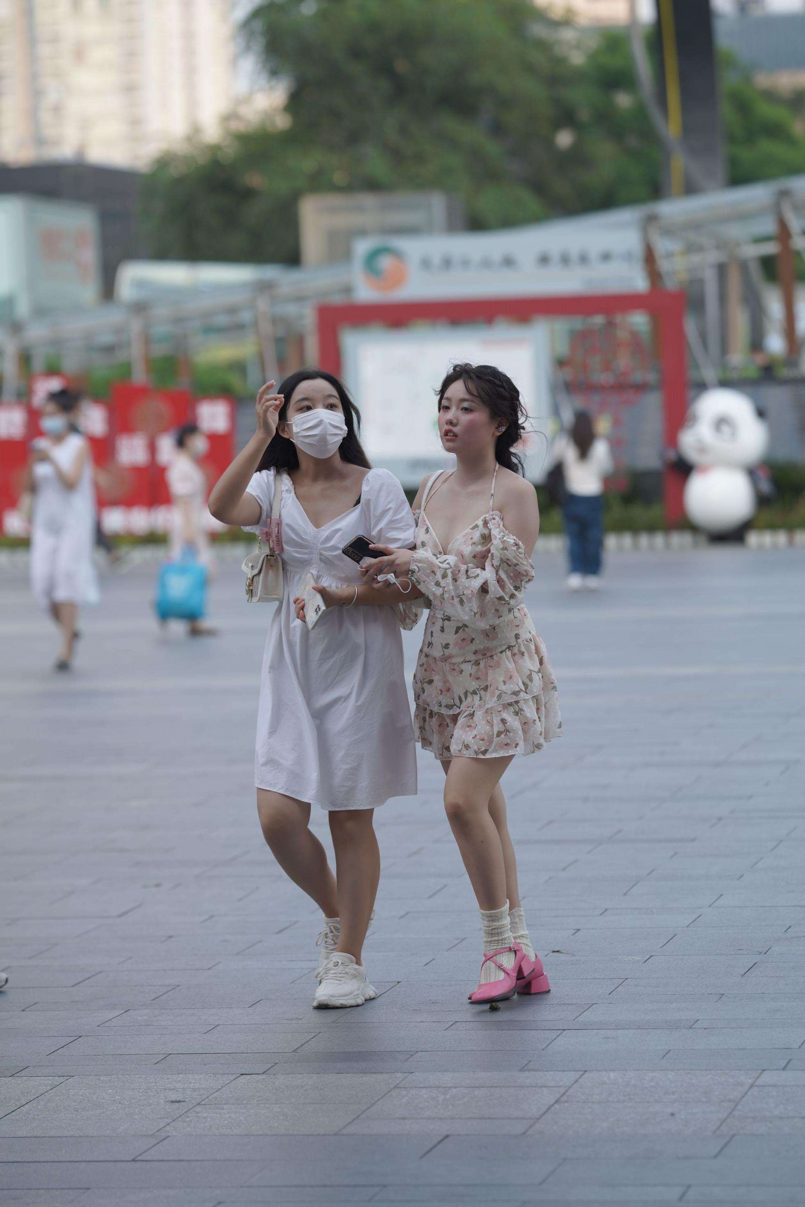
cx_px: 402
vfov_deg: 15.2
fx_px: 4528
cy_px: 604
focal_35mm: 135
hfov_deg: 10.2
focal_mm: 135
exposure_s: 1/1250
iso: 320
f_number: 2.8
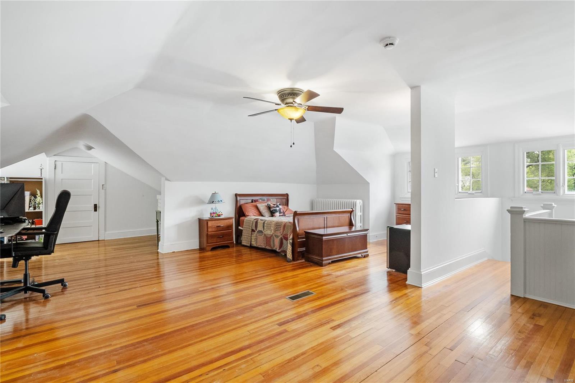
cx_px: 288
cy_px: 192
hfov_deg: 90.0
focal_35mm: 18
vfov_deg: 67.4
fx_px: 287
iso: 400
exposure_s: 1/6
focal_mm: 9
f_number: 9
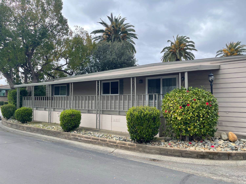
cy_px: 92
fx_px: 178
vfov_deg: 54.9
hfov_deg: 69.4
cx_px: 123
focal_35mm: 25
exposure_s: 1/765
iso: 32
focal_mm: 5.1
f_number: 1.6
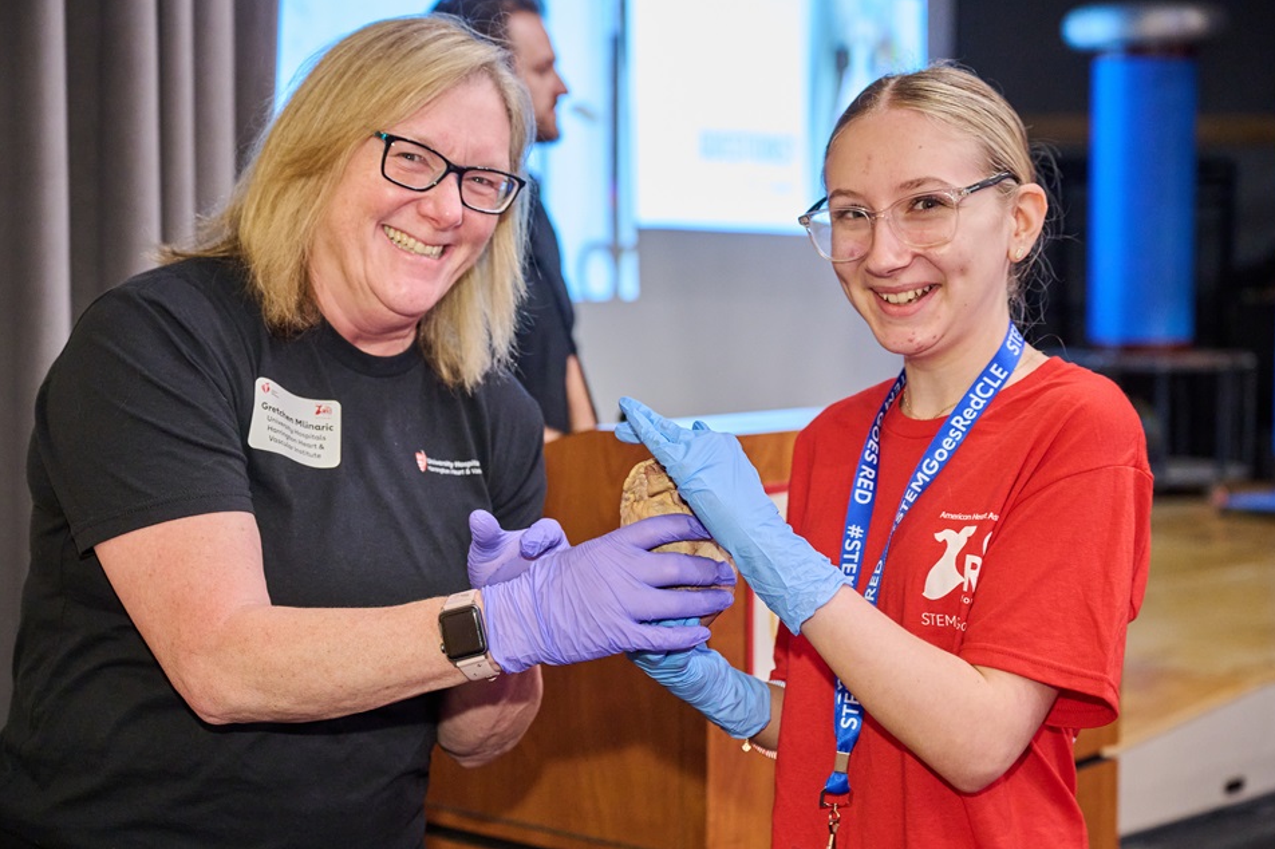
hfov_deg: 31.9
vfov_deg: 21.6
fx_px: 2230
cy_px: 438
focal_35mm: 63
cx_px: 668
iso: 4000
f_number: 4
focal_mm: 60
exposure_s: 1/60
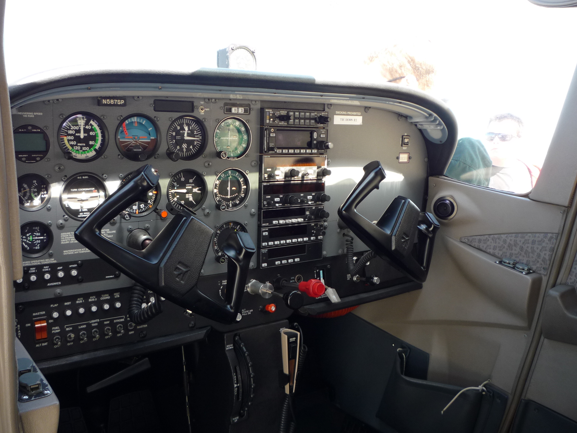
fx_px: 533
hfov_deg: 56.8
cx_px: 288
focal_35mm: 32
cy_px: 216
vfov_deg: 44.2
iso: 100
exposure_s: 1/40
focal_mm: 5.2
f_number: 3.3
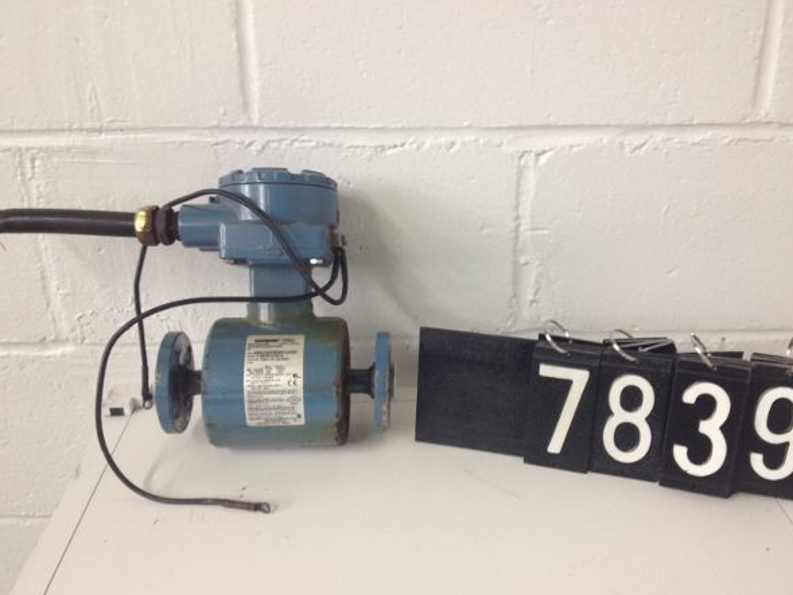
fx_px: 871
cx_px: 421
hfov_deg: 48.9
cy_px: 319
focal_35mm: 38
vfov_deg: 37.7
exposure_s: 1/20
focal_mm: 4.28
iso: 100
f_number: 2.4
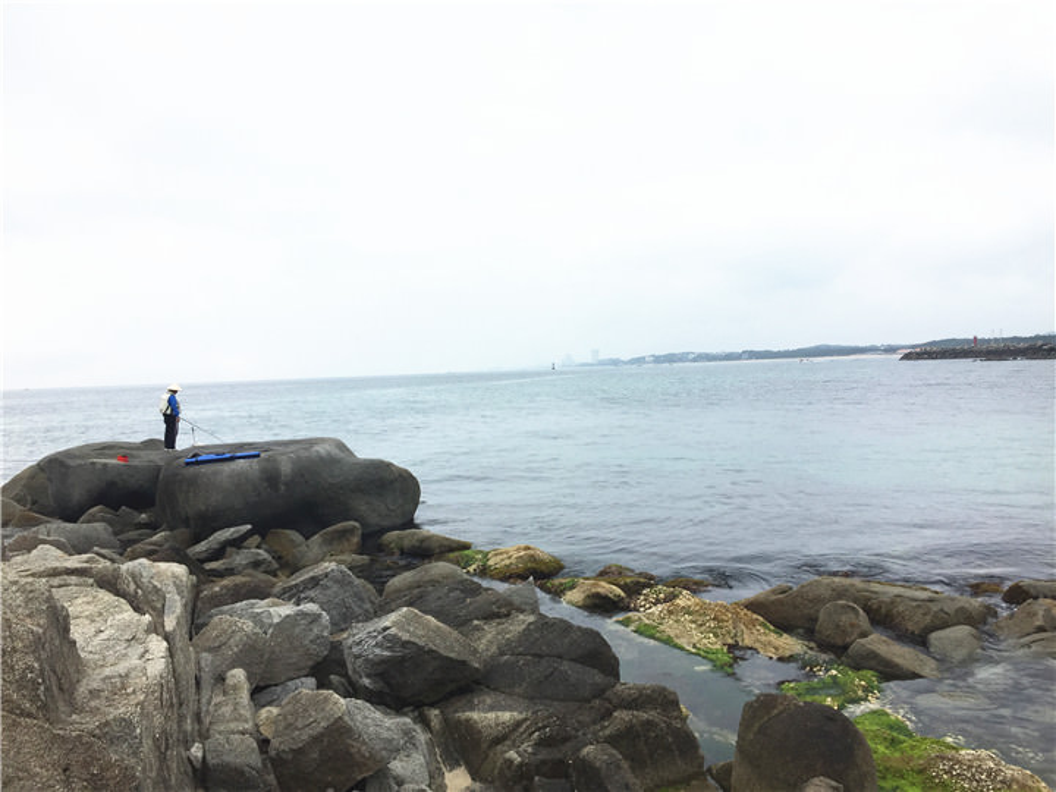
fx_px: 885
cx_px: 528
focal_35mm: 29
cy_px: 396
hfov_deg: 61.7
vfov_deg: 48.2
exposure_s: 1/1041
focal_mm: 4.15
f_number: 2.2
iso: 32
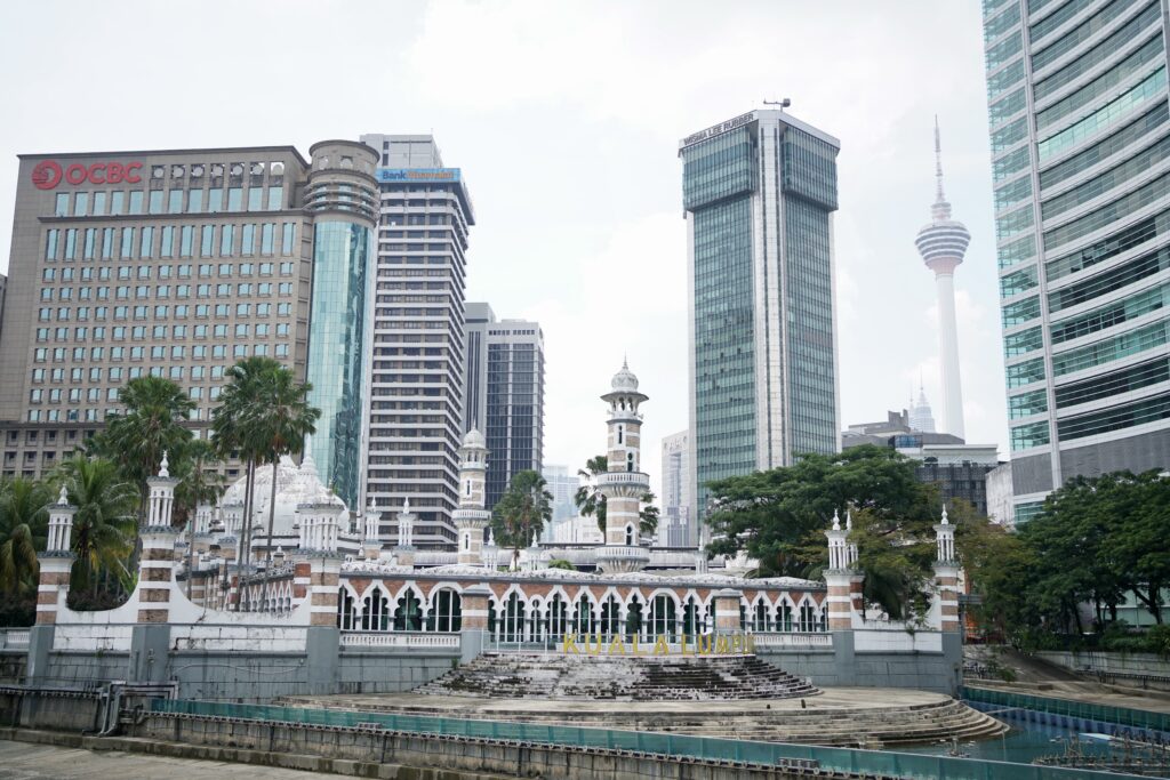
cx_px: 585
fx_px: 1138
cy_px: 390
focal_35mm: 35
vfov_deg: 37.9
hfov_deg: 54.4
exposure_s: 1/3200
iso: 400
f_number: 2.8
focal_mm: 35
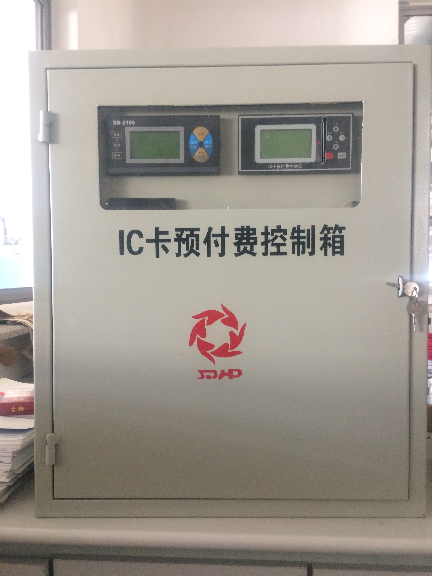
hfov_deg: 48.2
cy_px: 288
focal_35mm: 29
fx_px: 483
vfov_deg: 61.7
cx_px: 216
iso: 250
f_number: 2.2
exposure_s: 1/33
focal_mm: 4.15
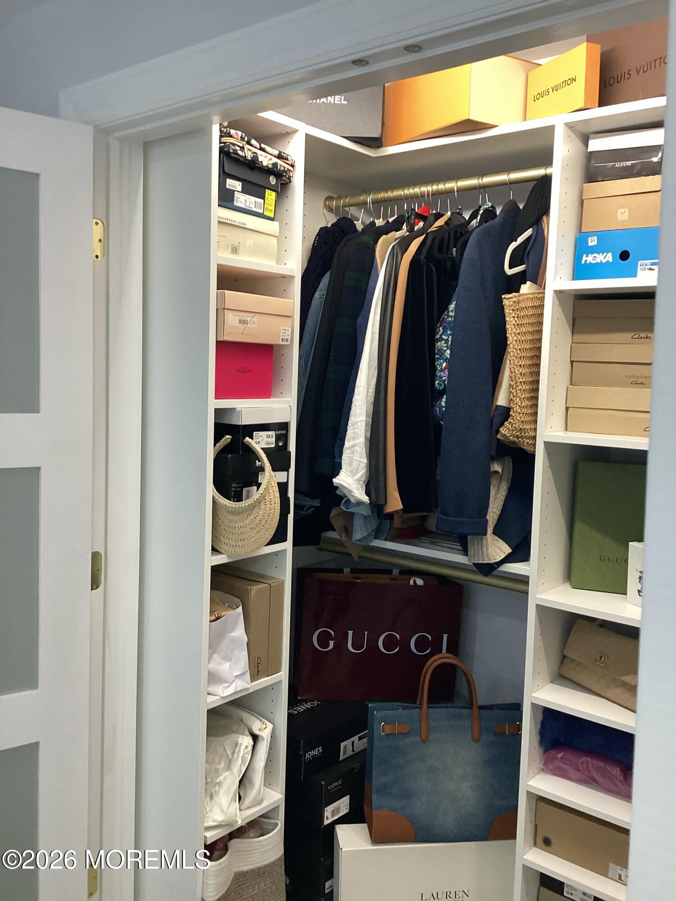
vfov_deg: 58.4
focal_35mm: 31
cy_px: 450
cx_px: 338
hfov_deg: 45.4
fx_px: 807
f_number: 2.4
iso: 160
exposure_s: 1/60
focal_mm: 3.3
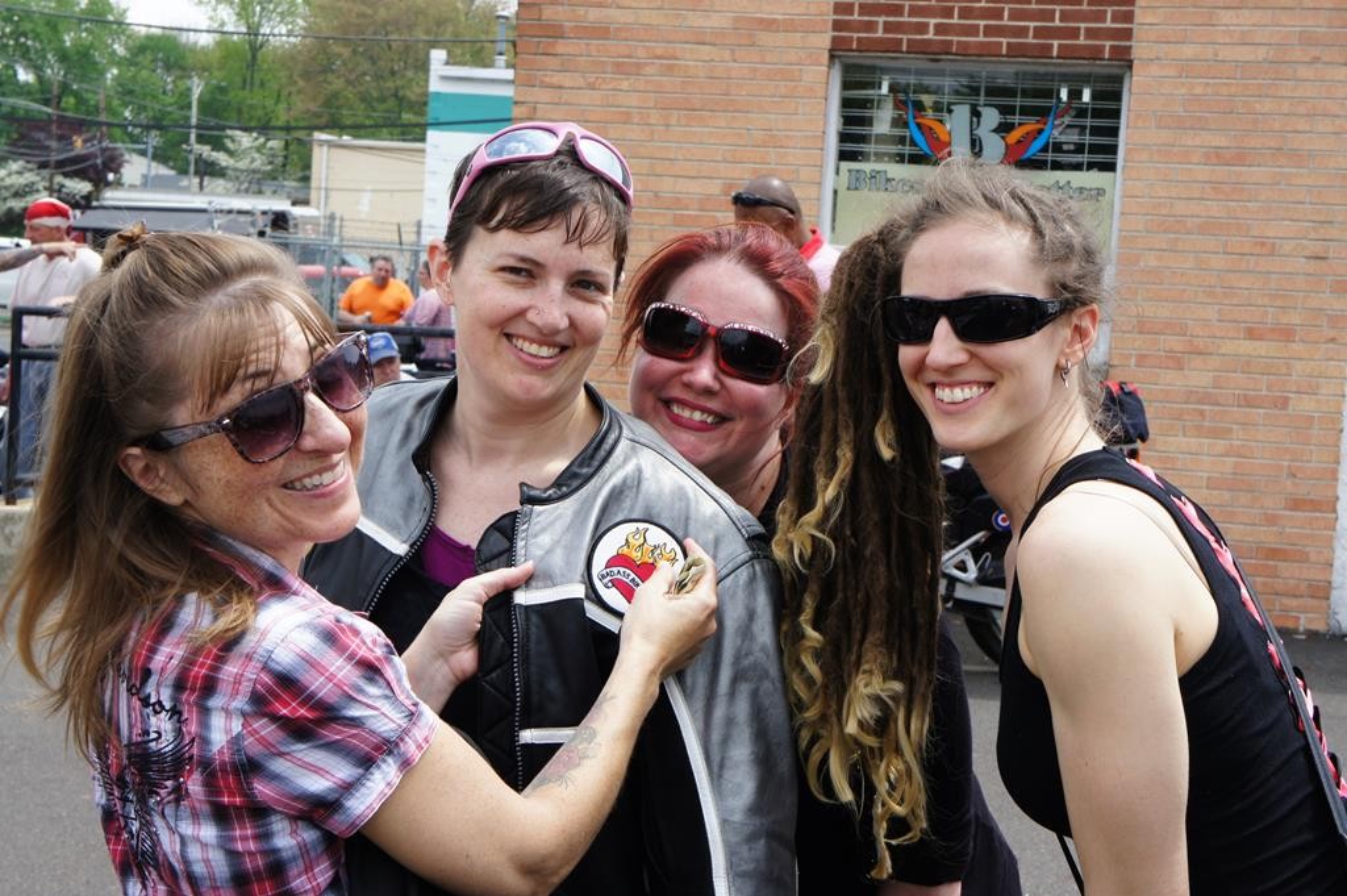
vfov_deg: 20.6
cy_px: 448
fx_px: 2467
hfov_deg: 30.5
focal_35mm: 66
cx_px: 674
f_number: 11
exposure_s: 1/125
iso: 200
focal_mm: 44
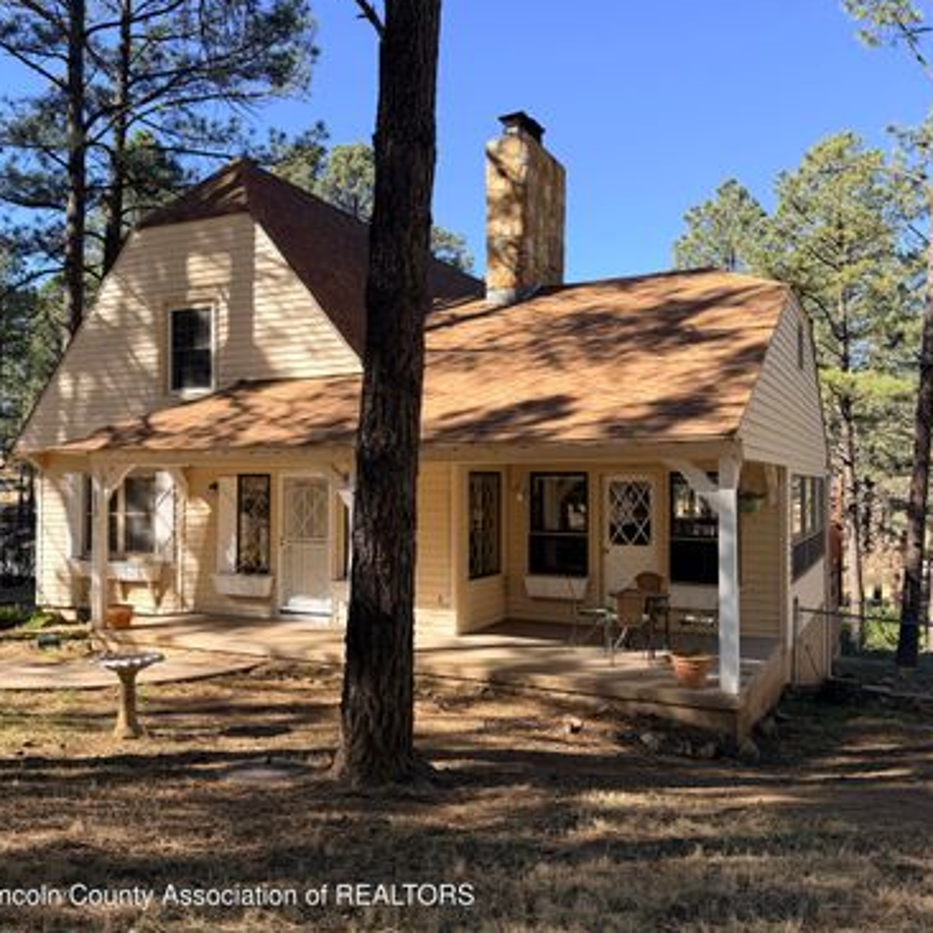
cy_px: 460
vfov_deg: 55.6
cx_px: 418
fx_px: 884
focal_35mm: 29
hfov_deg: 55.5
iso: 80
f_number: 1.78
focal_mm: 6.76
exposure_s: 1/1385
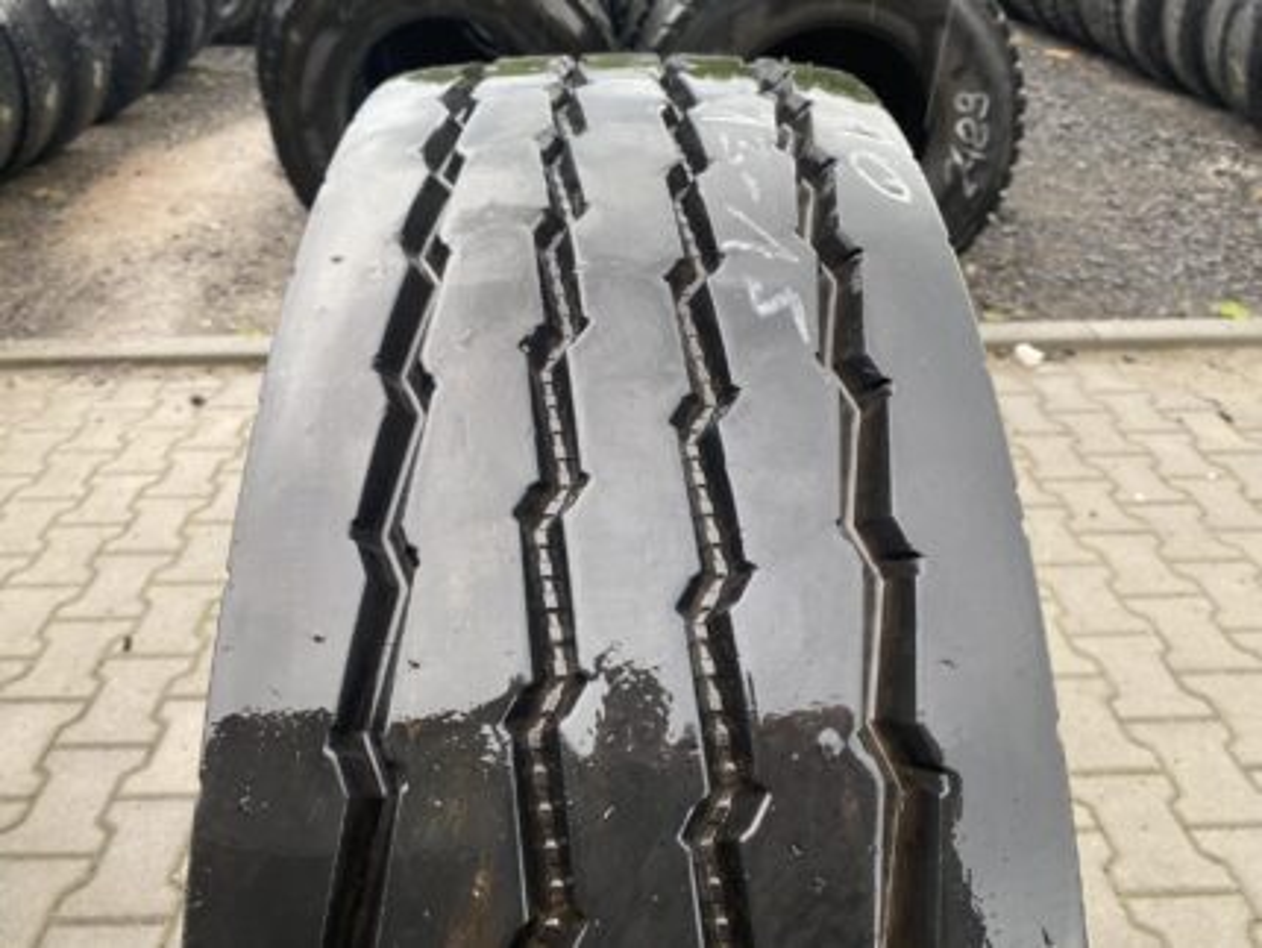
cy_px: 474
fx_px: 948
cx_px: 631
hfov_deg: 67.3
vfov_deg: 53.1
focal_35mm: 26
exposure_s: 1/122
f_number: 1.8
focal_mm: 4.25
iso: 40
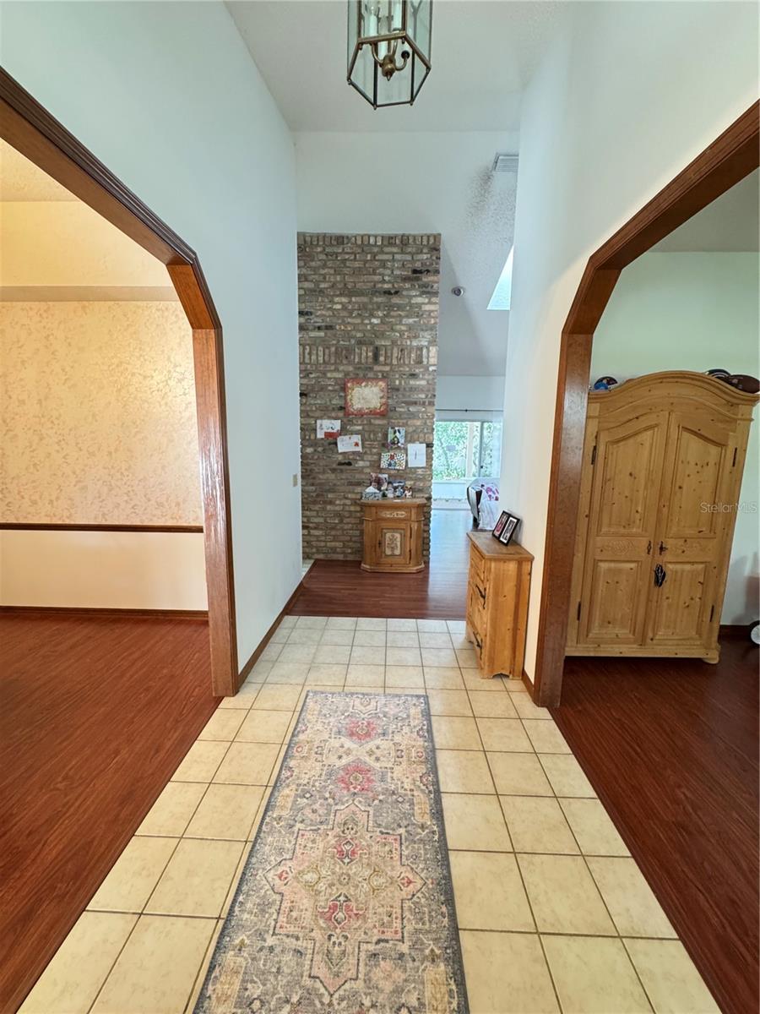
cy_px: 507
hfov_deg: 85.7
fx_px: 410
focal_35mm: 14
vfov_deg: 102.1
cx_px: 380
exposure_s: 1/60
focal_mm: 2.22
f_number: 2.2
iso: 320
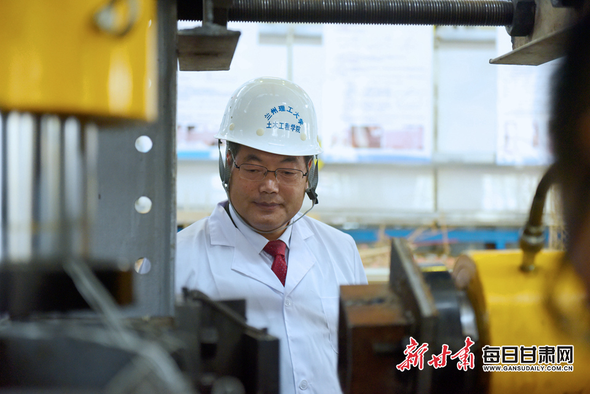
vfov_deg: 19.5
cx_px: 295
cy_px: 197
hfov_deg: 28.8
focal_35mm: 70
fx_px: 1148
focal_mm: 70
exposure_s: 1/200
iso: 1600
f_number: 2.8
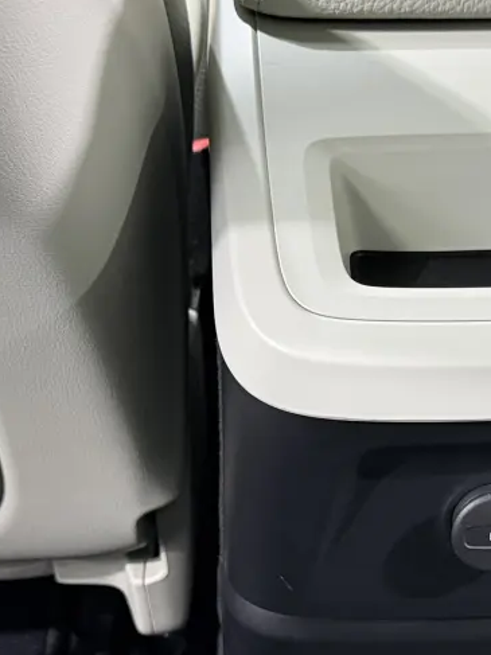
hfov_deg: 20.4
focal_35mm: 71
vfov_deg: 27.3
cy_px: 408
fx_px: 1343
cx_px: 416
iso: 640
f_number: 1.78
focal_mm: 6.76
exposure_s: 1/50
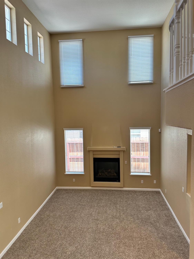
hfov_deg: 56.8
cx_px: 97
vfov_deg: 71.6
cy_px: 130
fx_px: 179
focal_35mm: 24
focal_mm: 6.86
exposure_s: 1/120
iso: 125
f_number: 1.78
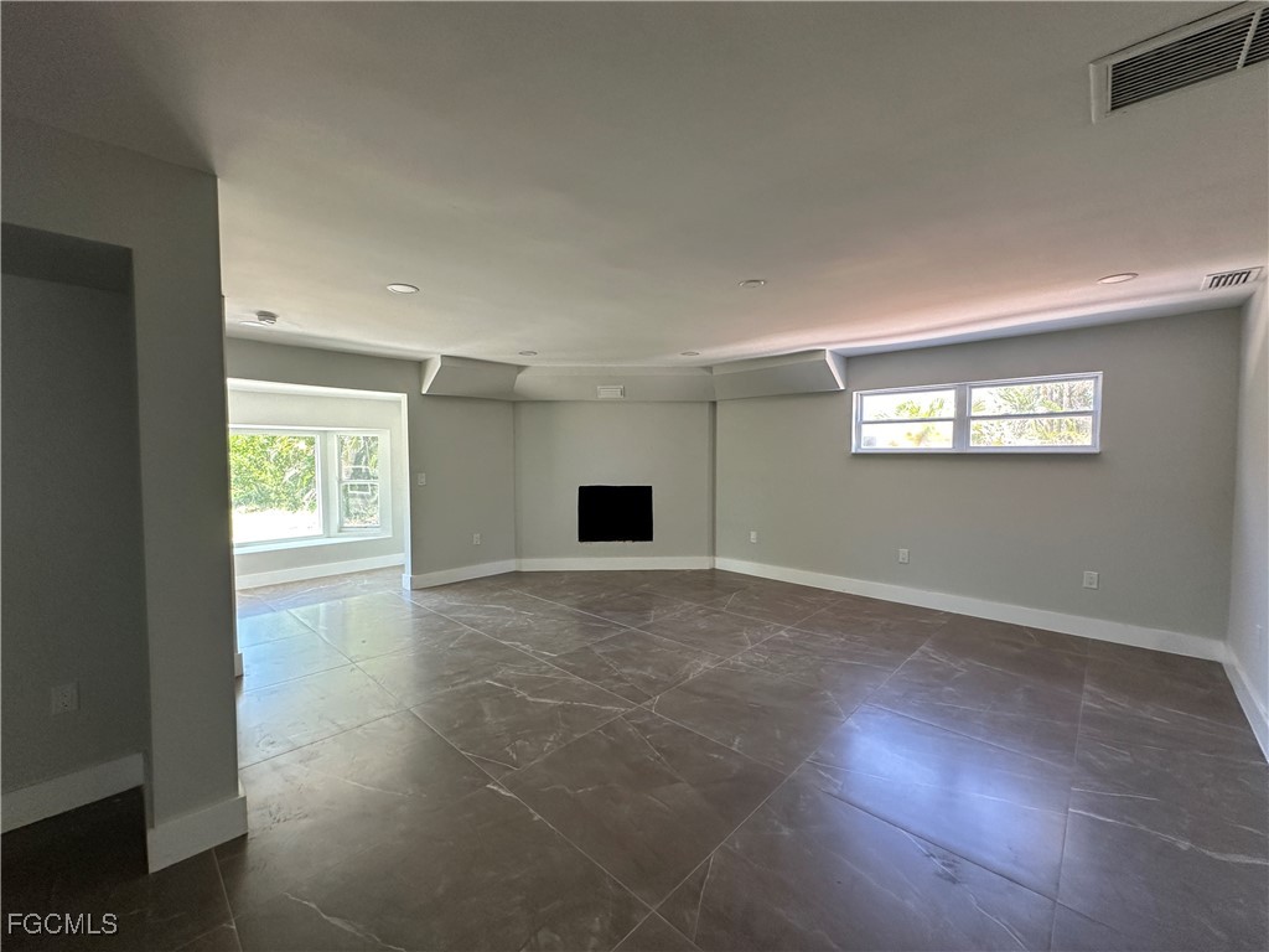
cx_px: 634
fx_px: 513
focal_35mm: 14
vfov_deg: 85.7
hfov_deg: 102.1
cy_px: 476
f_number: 2.2
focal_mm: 2.22
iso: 160
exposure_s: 1/99
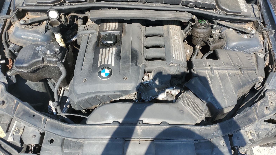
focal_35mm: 29
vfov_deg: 40.0
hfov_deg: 66.1
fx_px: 212
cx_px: 140
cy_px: 63
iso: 50
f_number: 1.5
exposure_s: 1/1250
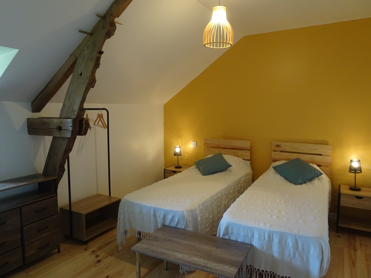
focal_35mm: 25
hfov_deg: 69.4
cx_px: 181
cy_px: 139
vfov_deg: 54.9
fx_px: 268
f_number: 3.5
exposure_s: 1/30
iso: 250
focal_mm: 4.1
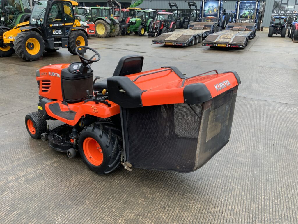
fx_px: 250
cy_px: 112
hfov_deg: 61.7
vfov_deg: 48.2
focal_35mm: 29
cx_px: 149
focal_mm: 3
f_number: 1.8
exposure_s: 1/122
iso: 16
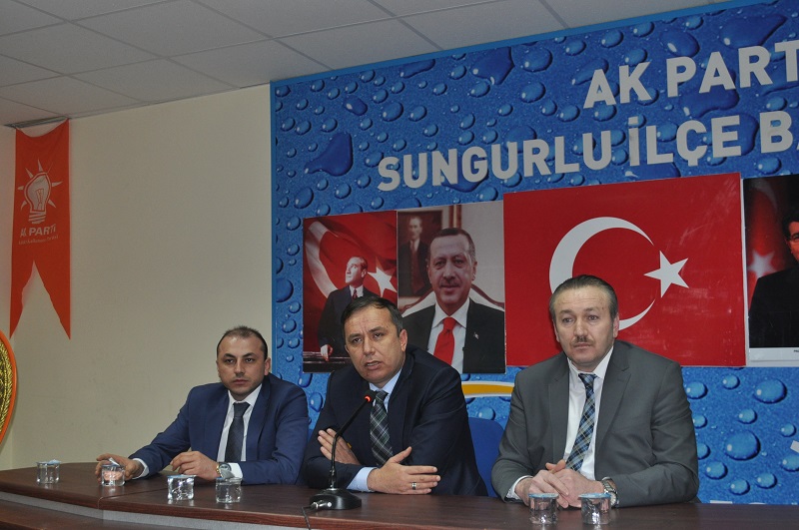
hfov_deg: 43.7
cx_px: 400
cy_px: 265
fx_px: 997
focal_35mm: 45
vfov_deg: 29.8
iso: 800
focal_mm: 30
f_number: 4.5
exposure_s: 1/60
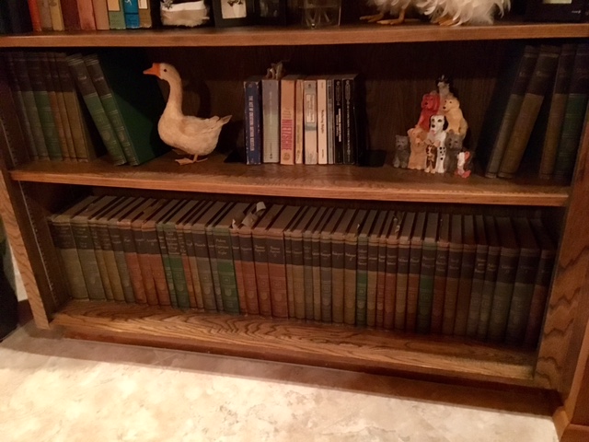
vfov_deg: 48.2
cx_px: 294
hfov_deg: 61.7
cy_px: 221
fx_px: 493
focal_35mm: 29
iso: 1600
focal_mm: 4.15
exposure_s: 1/15
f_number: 2.2
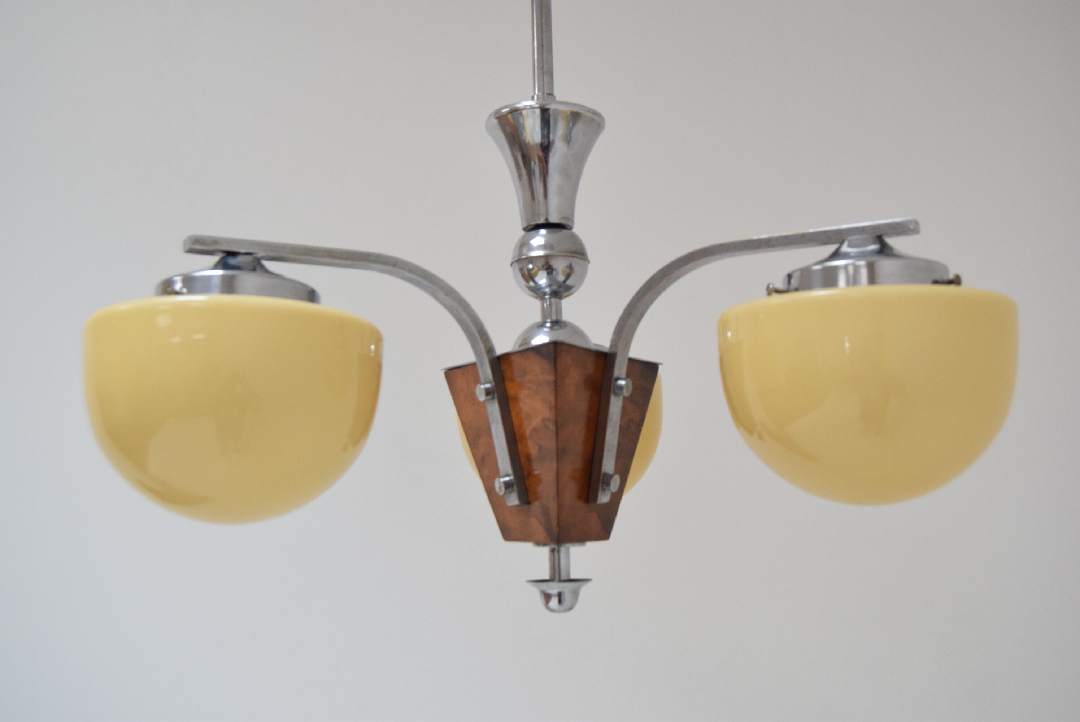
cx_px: 540
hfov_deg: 49.5
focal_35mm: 39
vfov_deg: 34.3
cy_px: 361
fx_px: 1171
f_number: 5
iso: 1600
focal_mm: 26
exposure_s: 1/100
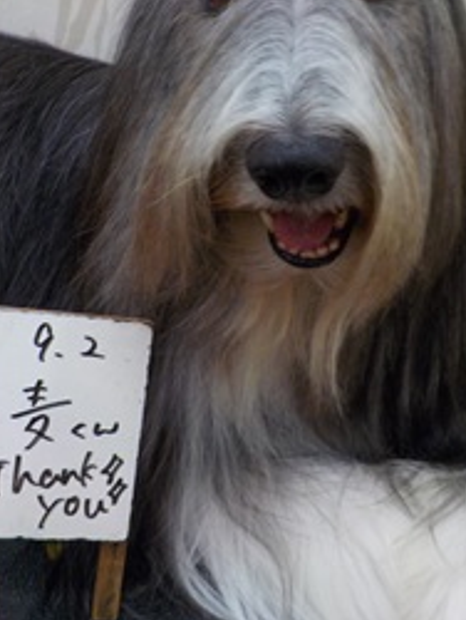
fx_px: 860
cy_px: 208
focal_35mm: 48
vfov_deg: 39.2
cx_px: 226
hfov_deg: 30.3
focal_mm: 4.1
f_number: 3.3
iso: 160
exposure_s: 1/30
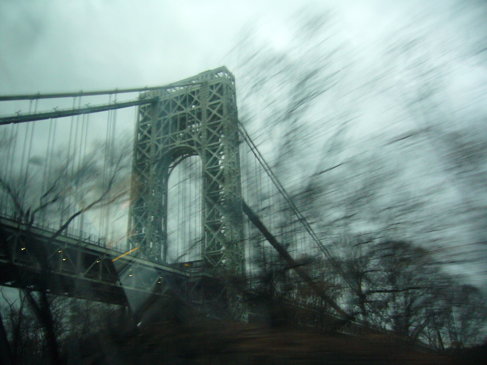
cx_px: 244
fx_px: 492
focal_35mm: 35
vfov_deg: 40.7
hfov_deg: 52.6
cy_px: 182
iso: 200
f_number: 2.8
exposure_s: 1/25
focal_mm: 5.8
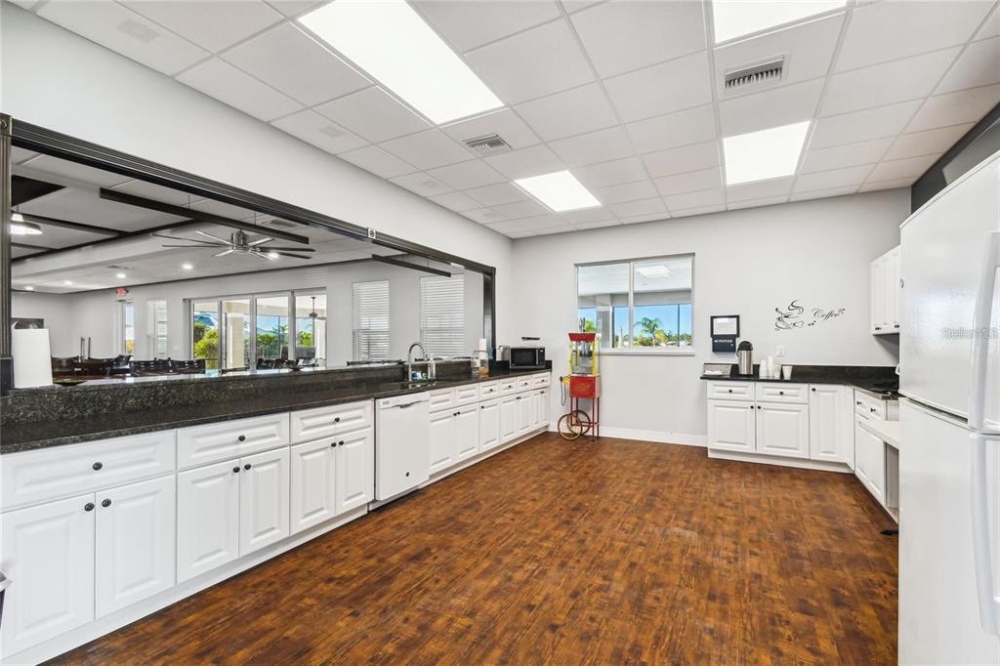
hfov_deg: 100.4
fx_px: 417
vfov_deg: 77.3
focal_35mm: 15
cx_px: 500
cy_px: 333
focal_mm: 10
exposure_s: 1/13
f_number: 7.1
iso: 100
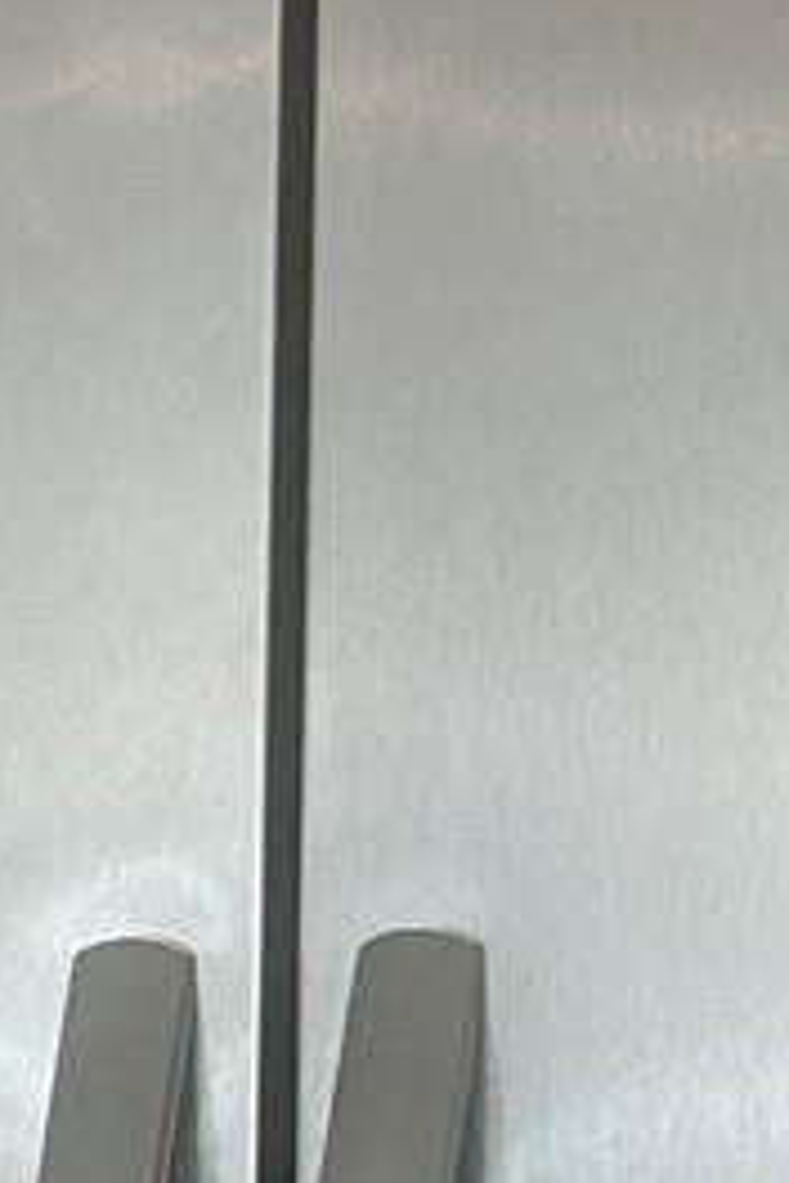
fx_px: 5391
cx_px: -1381
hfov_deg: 7.6
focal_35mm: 164
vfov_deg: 12.3
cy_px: 1273
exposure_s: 1/120
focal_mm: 5.7
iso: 64
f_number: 1.5
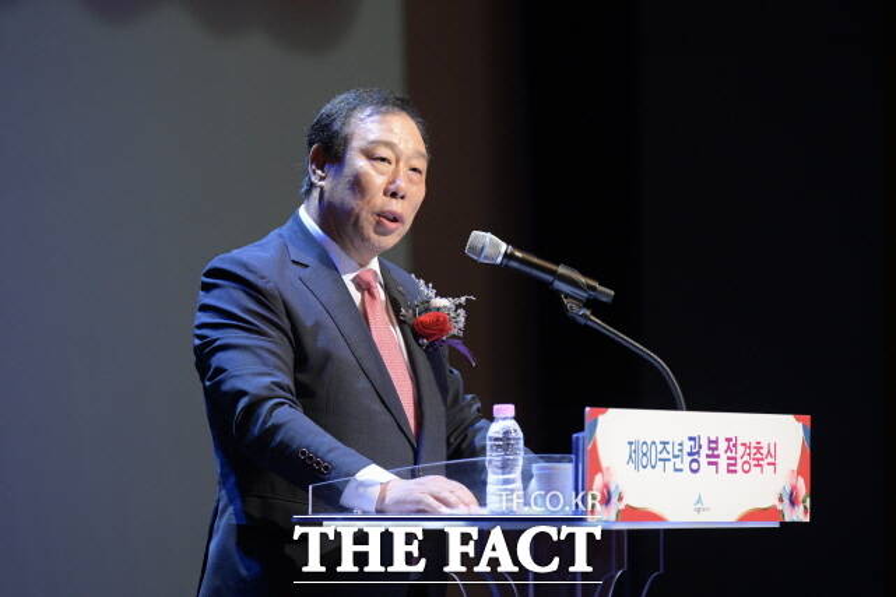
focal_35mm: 200
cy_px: 298
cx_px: 448
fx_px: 4976
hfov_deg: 10.3
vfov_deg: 6.9
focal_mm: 200
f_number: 3.5
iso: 2000
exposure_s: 1/200
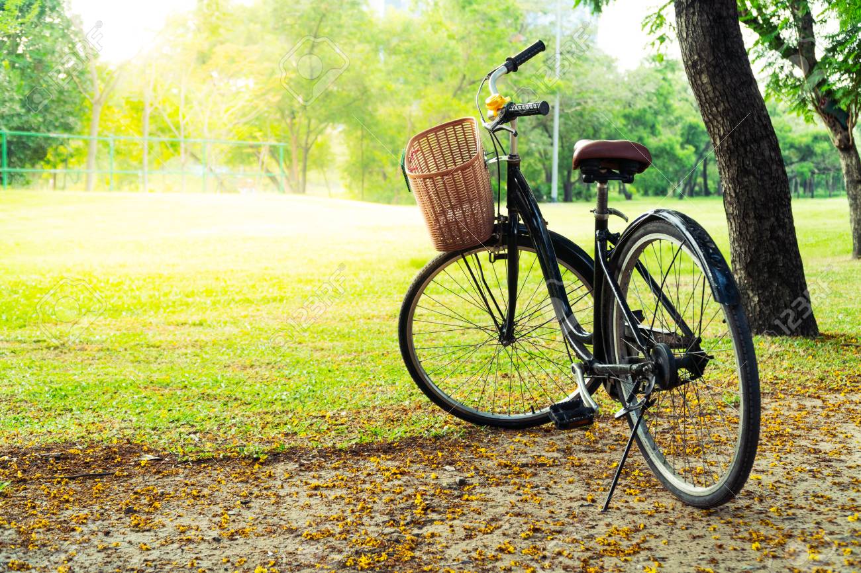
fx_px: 1219
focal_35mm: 51
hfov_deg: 38.9
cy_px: 286
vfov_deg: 26.5
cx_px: 430
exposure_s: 1/250
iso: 400
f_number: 4.5
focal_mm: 34
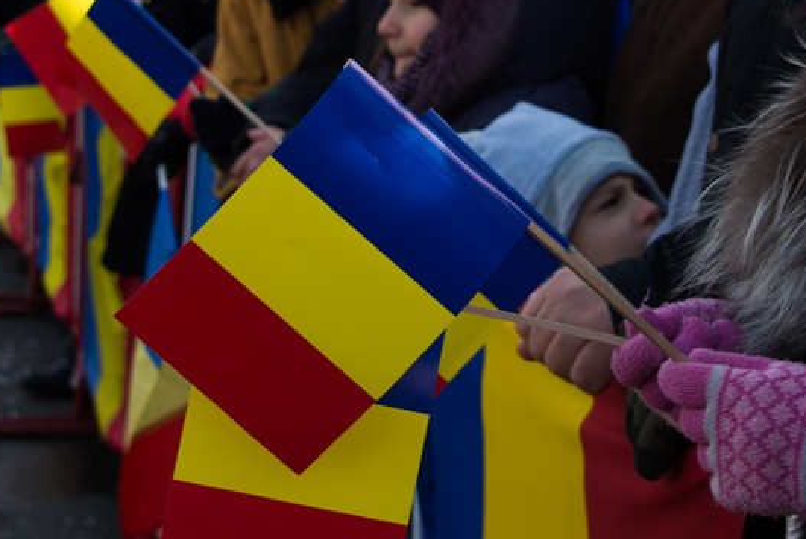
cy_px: -20
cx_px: 485
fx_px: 3025
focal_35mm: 135
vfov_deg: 10.1
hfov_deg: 15.2
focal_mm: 50
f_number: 6.3
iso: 100
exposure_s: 1/160
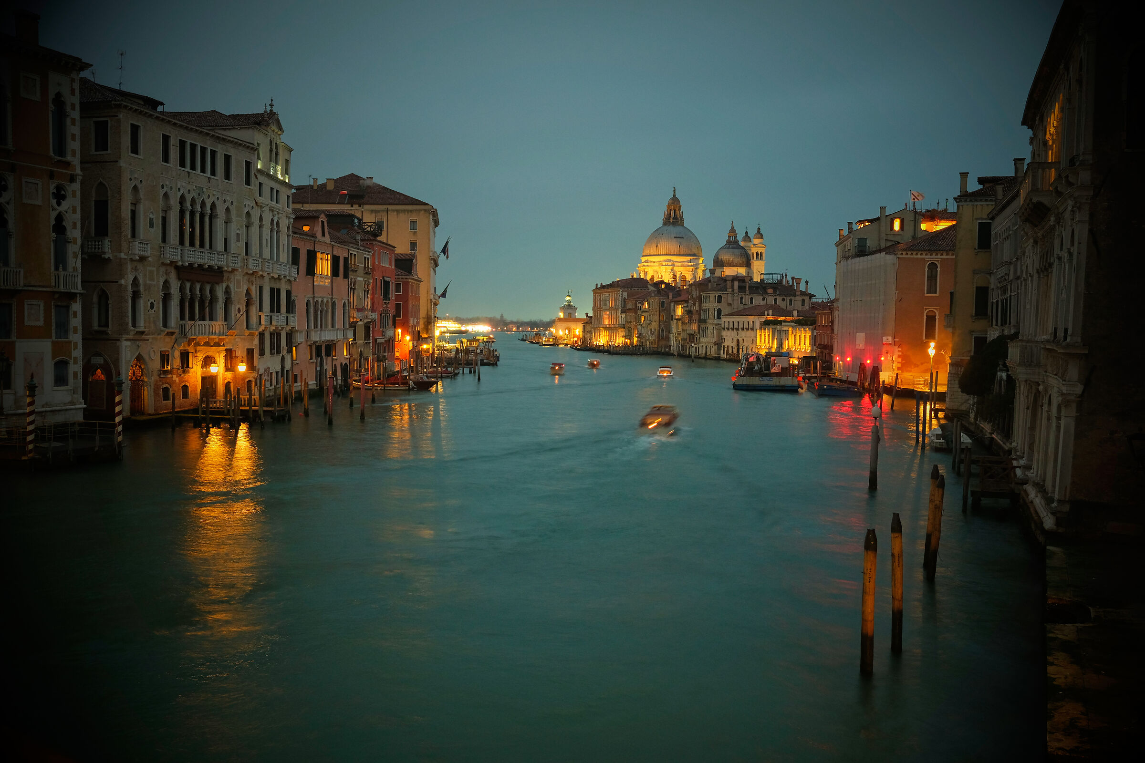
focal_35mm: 35
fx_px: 1113
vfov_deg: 37.9
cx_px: 572
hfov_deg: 54.4
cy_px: 382
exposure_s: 1
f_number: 5.6
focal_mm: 23
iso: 800
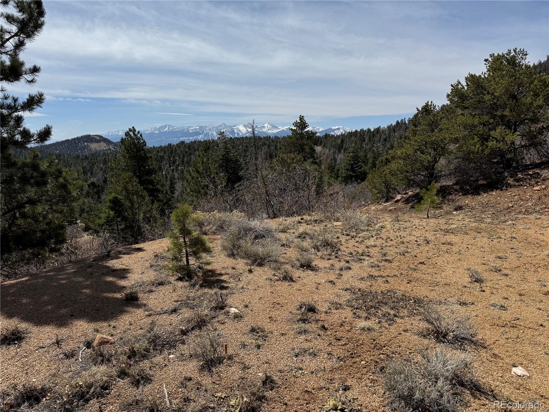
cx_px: 274
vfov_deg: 56.8
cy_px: 206
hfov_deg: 71.6
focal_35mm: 24
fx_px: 381
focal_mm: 6.76
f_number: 1.78
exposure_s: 1/7937
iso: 80
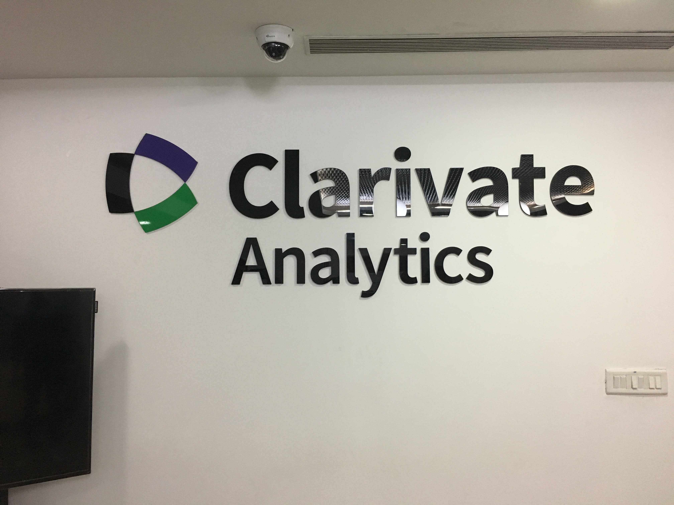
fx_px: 565
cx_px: 337
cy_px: 252
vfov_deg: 48.2
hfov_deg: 61.7
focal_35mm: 29
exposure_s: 1/33
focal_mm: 4.15
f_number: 2.2
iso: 200
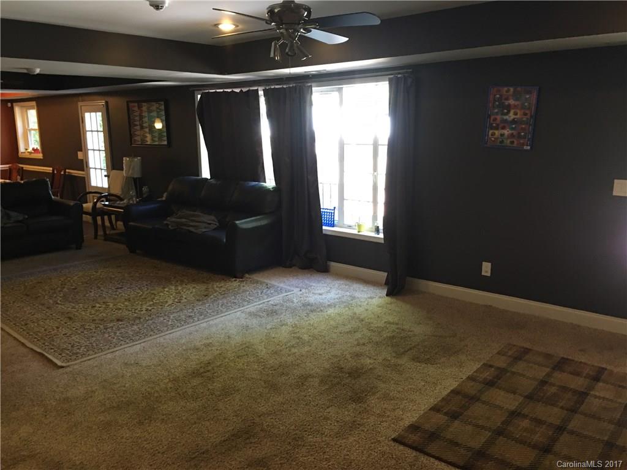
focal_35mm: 29
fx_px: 525
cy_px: 235
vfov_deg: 48.2
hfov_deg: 61.7
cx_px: 314
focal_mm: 4.15
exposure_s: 1/15
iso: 100
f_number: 2.2
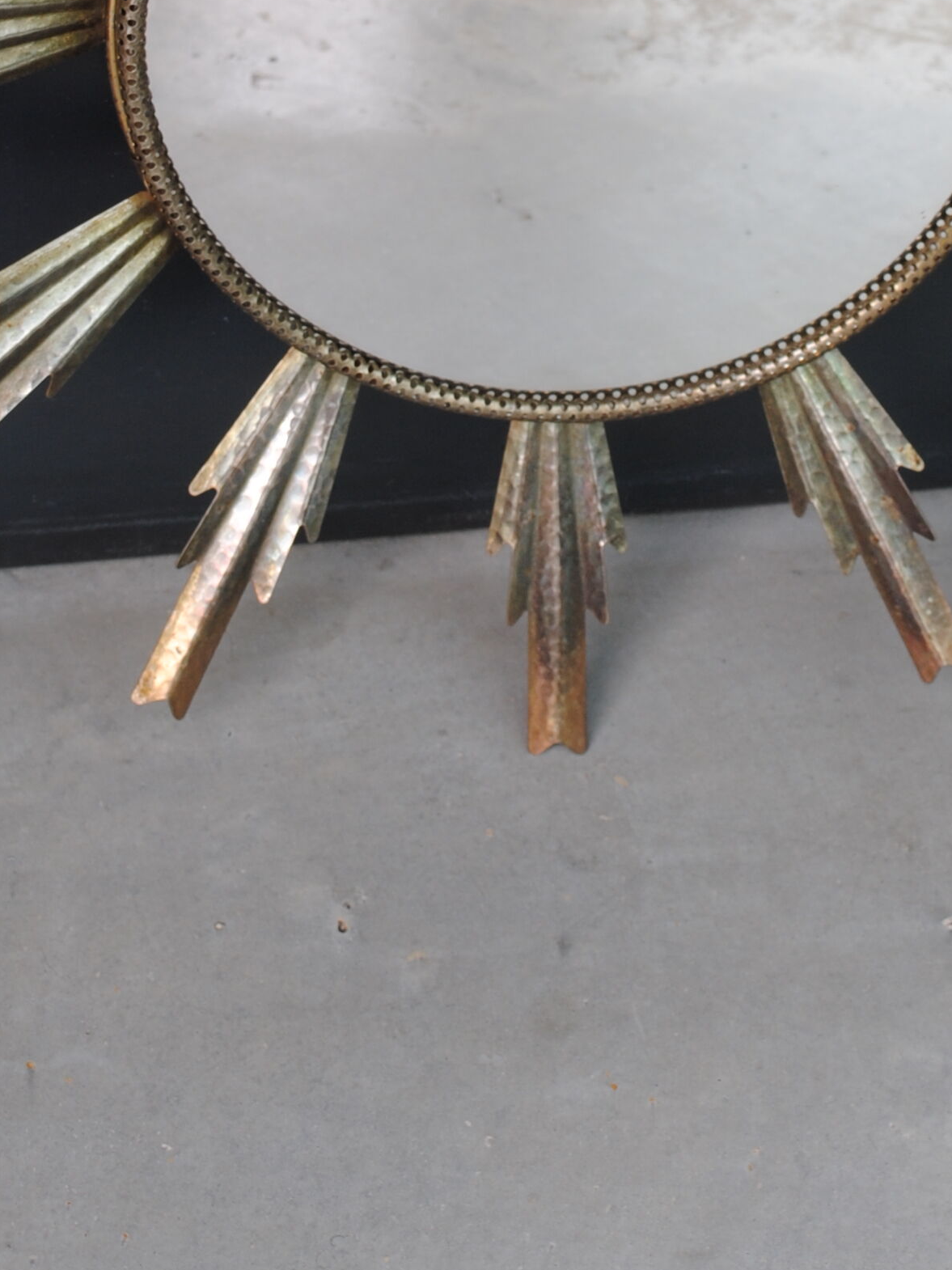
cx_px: 619
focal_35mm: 114
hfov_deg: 13.0
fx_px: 4181
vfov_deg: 17.0
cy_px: 130
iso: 100
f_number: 7.1
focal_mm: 32
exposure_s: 1/25
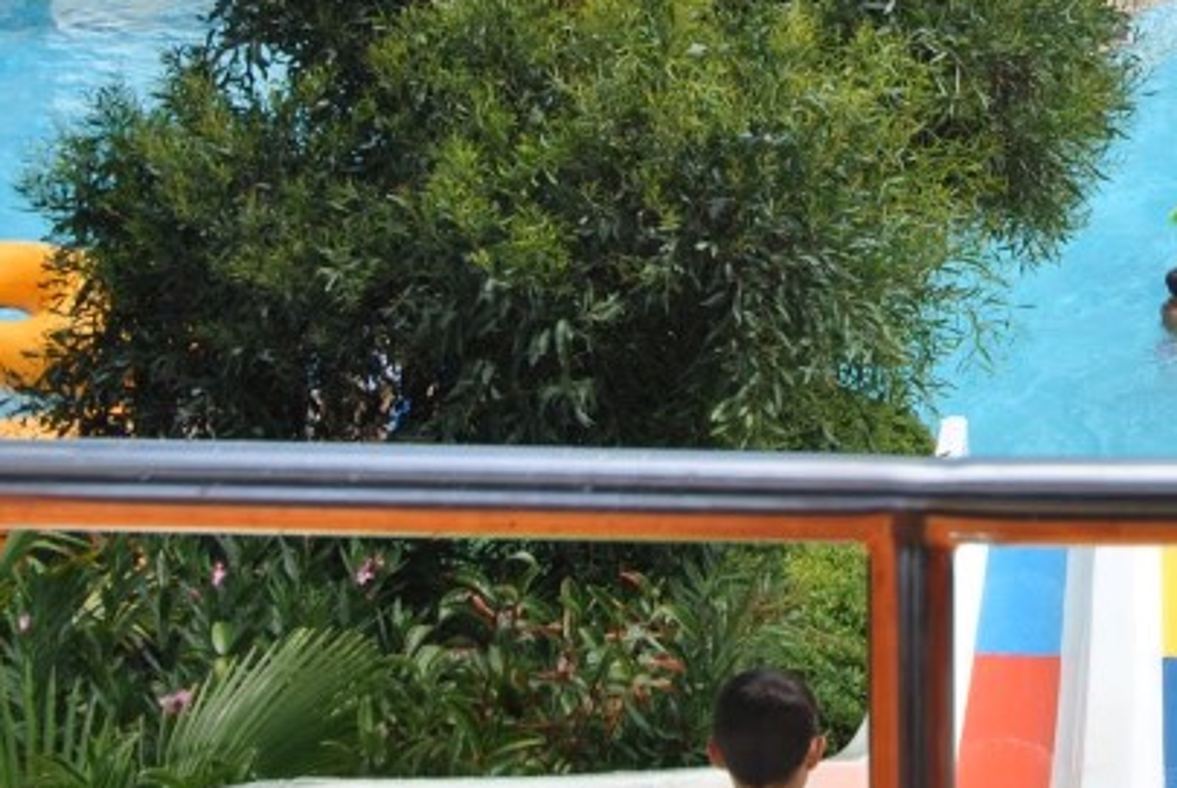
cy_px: -192
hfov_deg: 19.5
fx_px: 3338
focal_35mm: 102
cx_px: 1146
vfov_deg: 13.1
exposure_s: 1/200
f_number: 7.1
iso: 100
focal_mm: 24
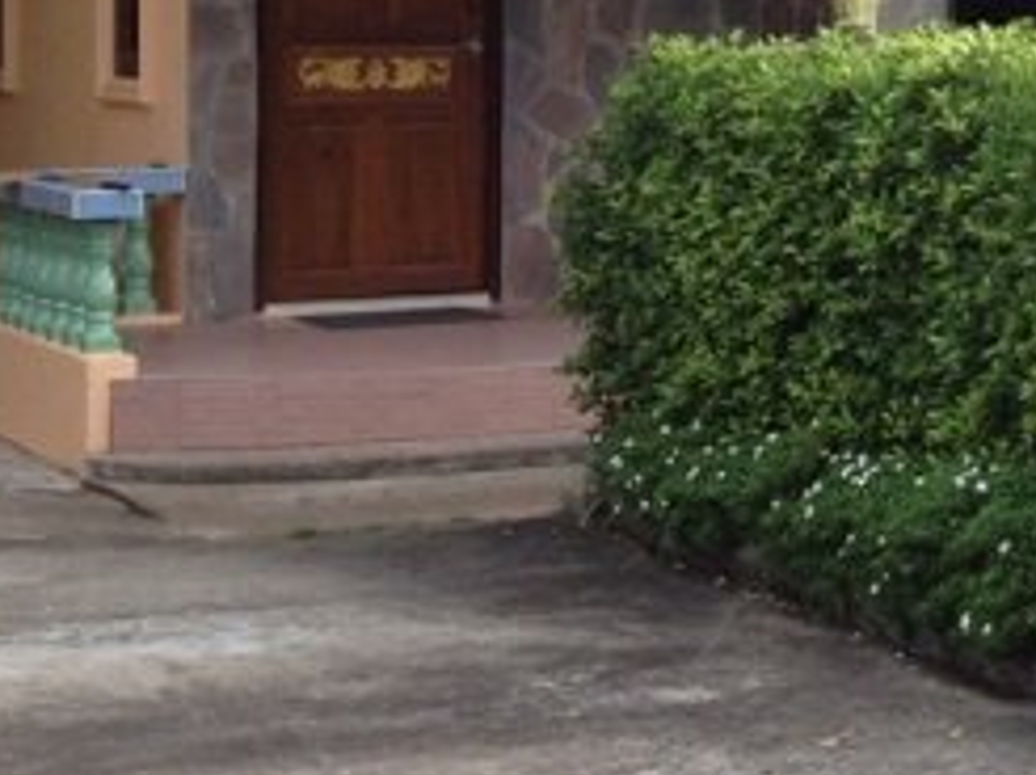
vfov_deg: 12.8
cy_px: 13
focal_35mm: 114
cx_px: 1529
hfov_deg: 15.9
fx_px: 3409
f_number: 2.4
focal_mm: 4.28
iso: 64
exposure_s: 1/403
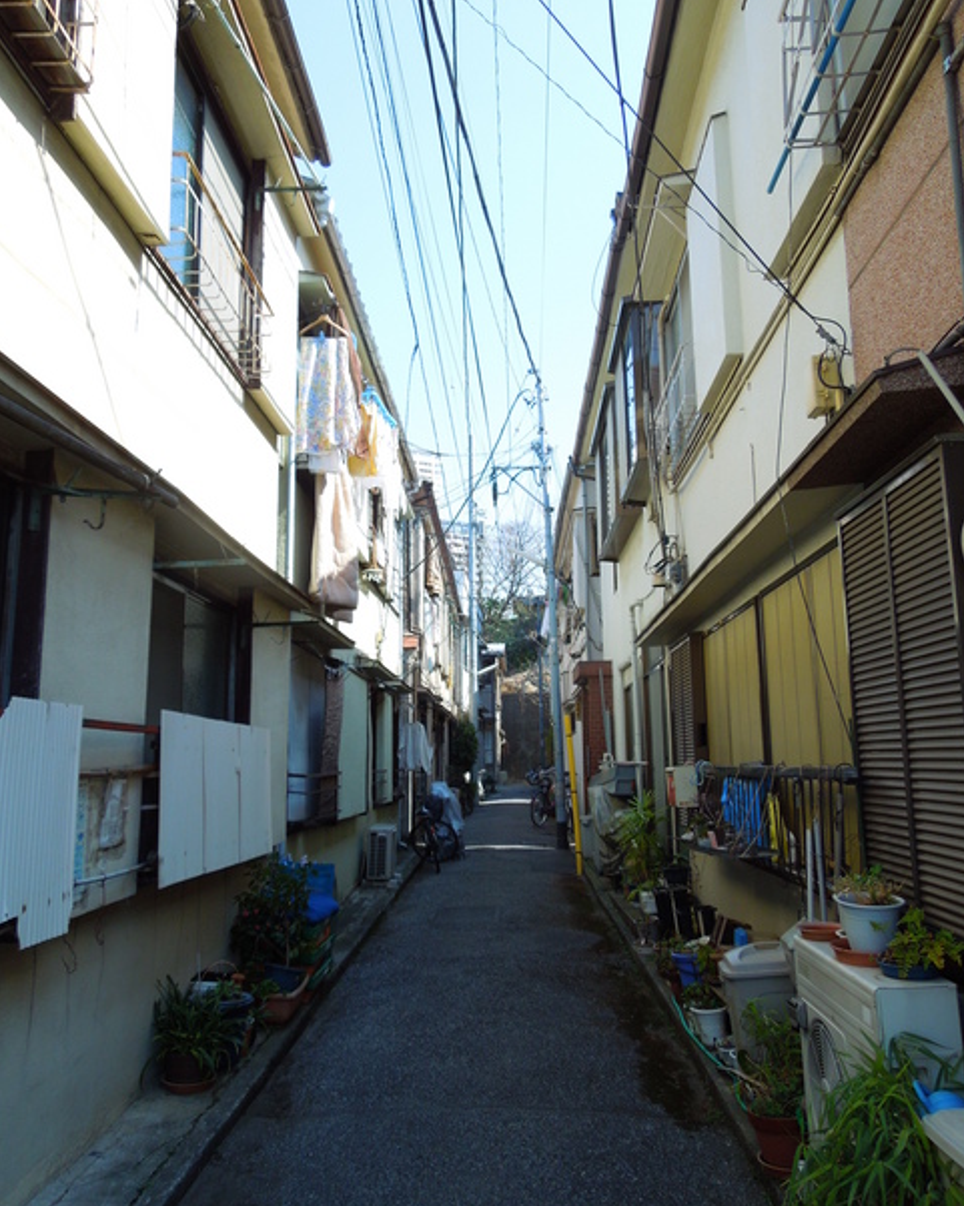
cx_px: 478
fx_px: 964
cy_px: 571
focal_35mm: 27
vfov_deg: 64.1
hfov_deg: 53.1
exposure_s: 1/400
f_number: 3.3
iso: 100
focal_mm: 4.5
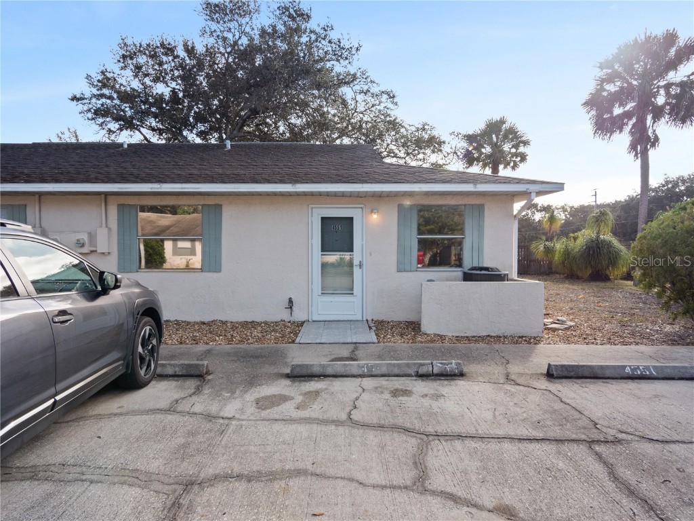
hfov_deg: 76.4
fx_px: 441
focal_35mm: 22
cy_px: 260
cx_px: 347
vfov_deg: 61.1
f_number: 7.1
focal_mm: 11
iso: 200
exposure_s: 1/320
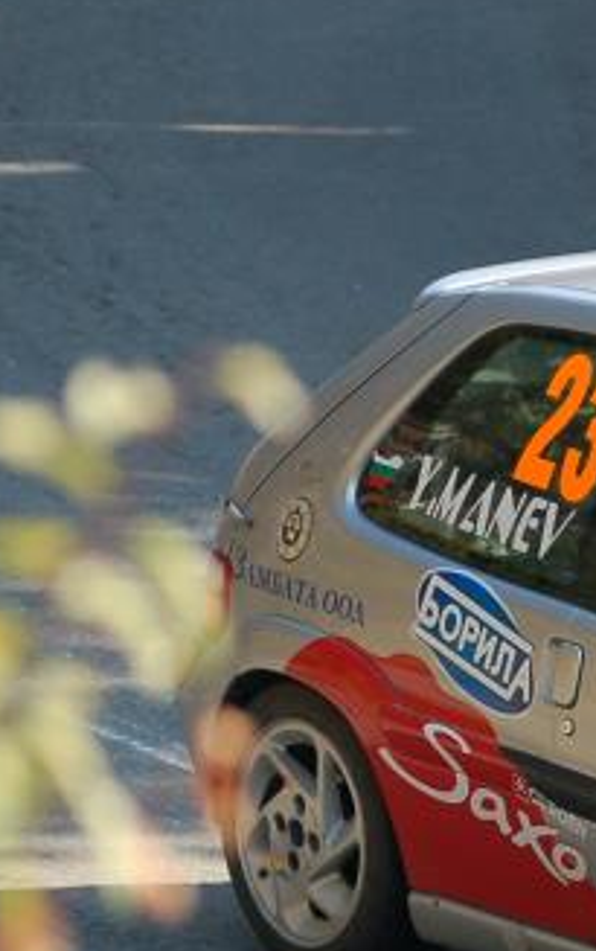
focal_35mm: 430
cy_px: 531
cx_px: 765
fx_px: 11151
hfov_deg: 3.1
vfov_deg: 4.9
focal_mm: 90
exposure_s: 1/1000
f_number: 4.5
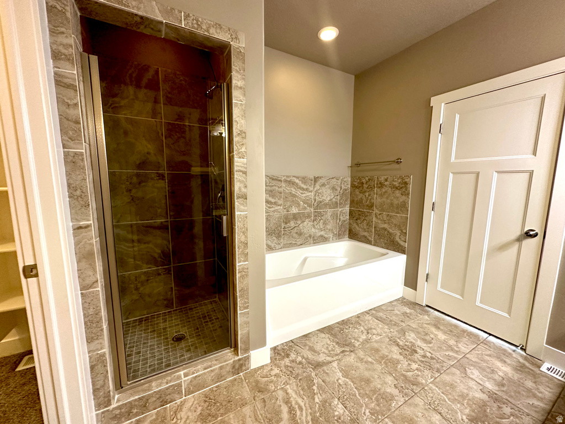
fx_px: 229
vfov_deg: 85.7
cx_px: 282
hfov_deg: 102.1
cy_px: 212
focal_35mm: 14
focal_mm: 2.22
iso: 320
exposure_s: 1/60
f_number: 2.2
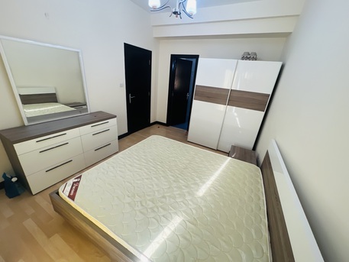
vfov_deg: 89.9
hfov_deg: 106.2
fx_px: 131
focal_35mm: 13
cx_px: 174
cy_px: 131
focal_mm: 1.57
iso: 250
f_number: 1.8
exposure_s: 1/99
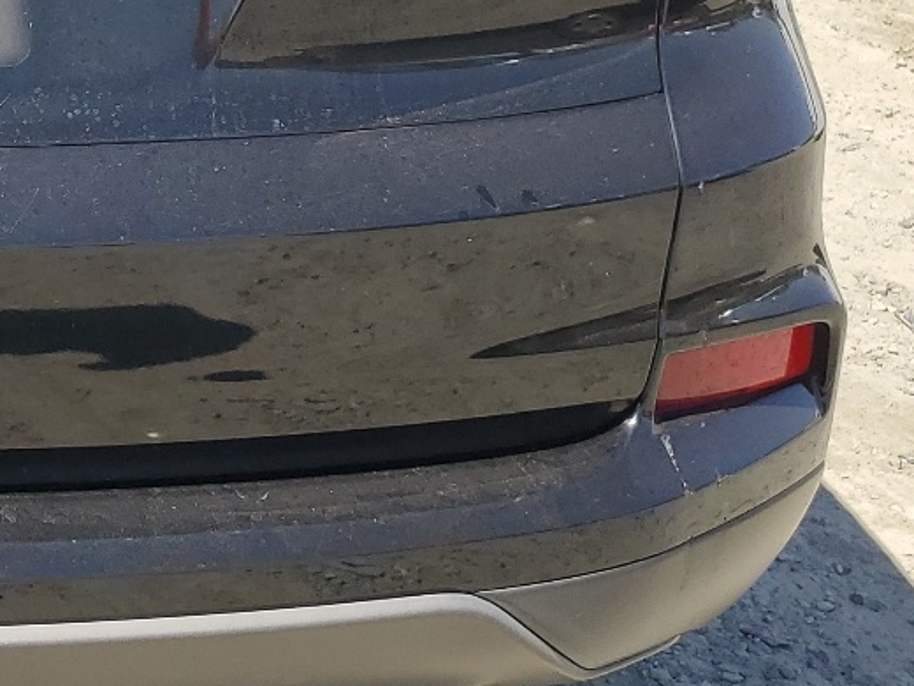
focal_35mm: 80
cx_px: -251
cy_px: -9
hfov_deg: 22.1
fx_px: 2112
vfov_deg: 18.0
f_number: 1.5
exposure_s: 1/2000
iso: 50
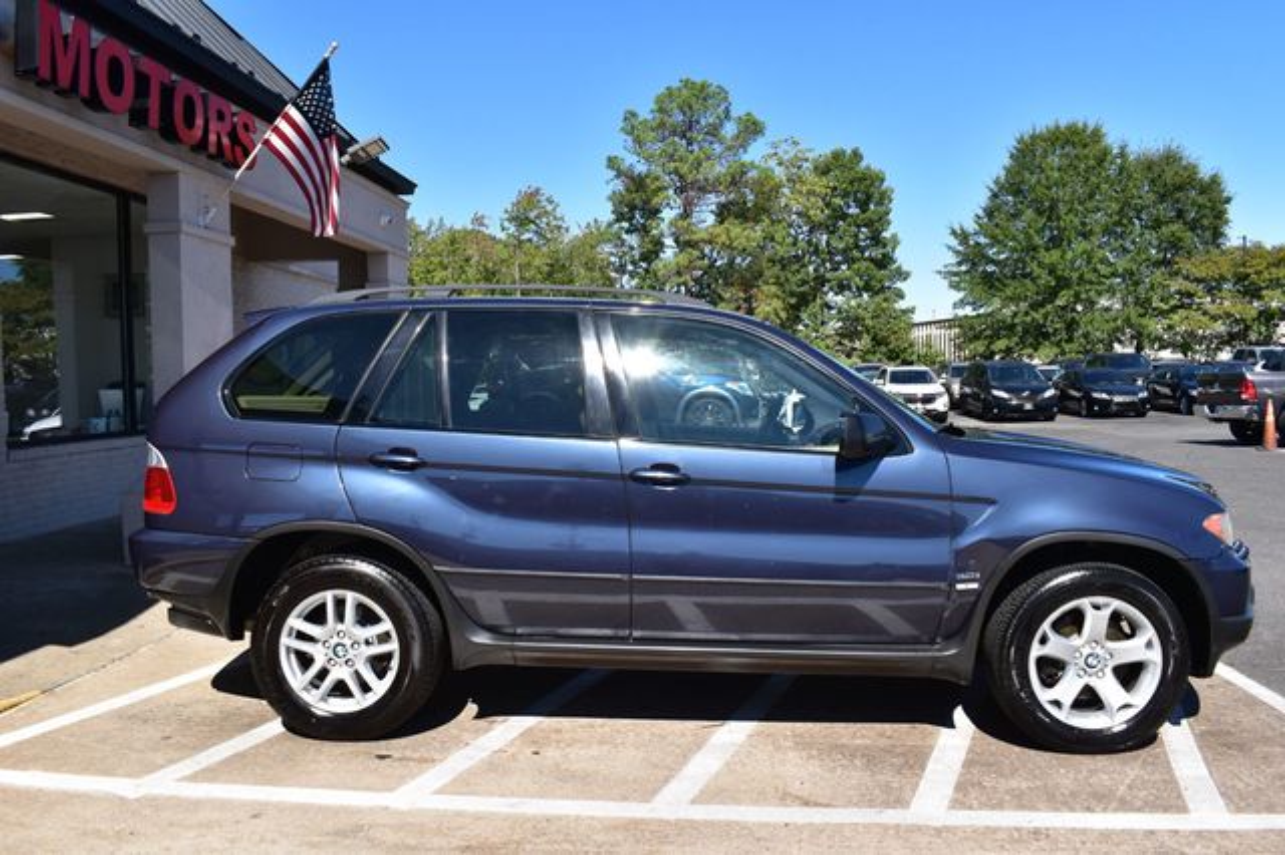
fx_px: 1070
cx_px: 642
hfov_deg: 62.0
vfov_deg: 43.6
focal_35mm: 30
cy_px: 428
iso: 400
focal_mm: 20
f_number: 11
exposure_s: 1/500
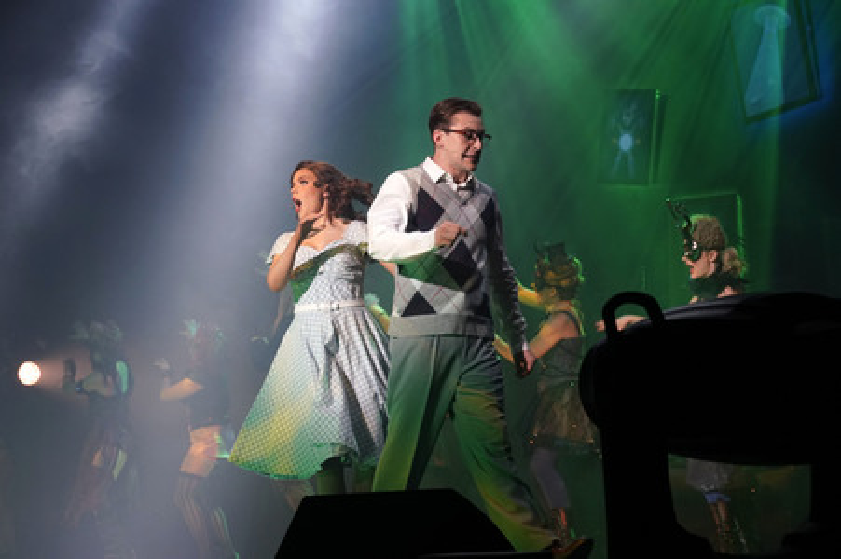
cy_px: 280
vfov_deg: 25.0
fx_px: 1261
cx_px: 420
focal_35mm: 54
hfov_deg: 36.9
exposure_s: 1/200
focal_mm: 54
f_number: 7.1
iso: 1600
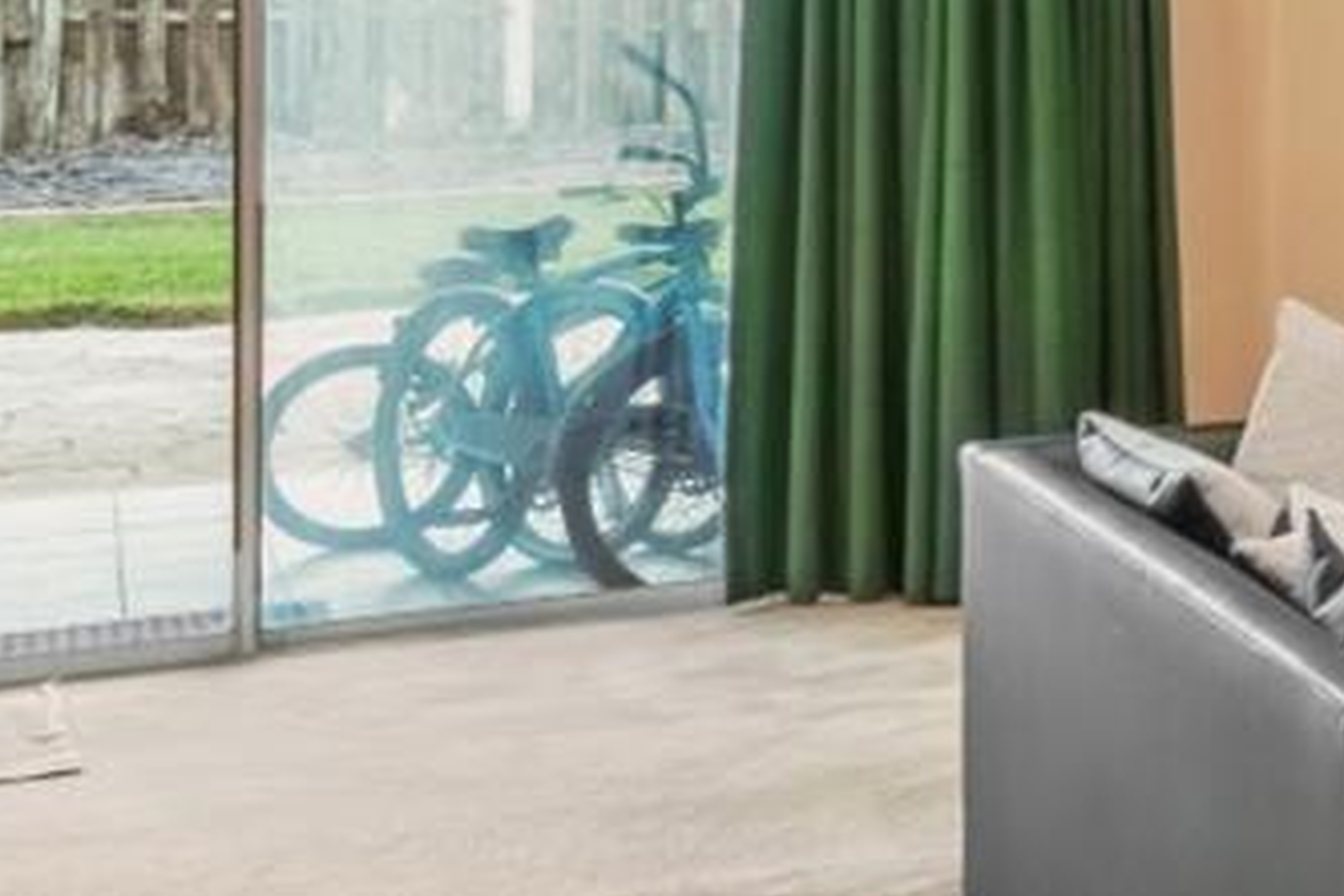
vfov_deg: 18.2
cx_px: 2147
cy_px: -89
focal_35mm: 72
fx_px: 2688
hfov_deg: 22.0
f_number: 9
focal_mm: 10
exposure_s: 2.5
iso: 250
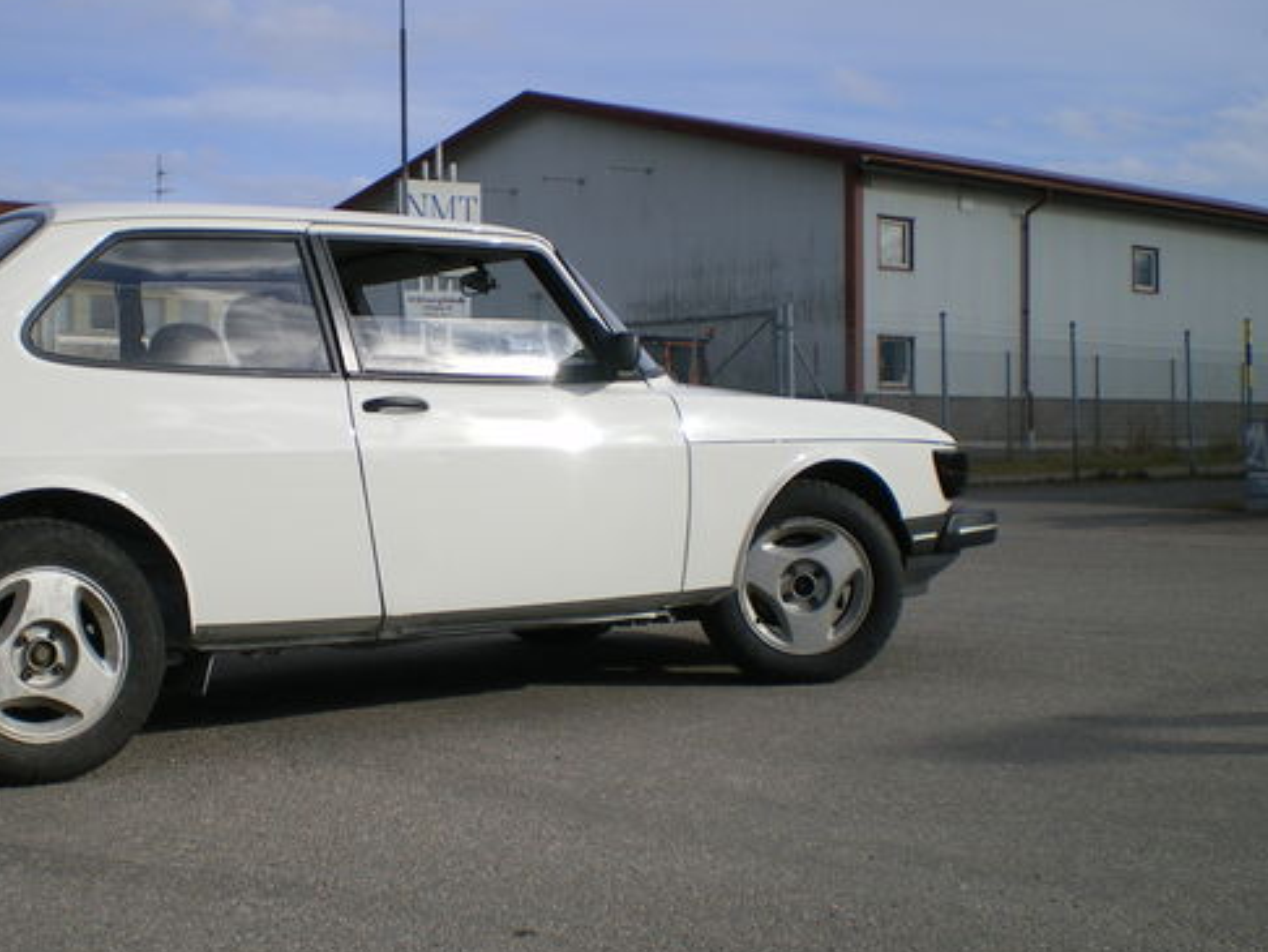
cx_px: 438
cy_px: 509
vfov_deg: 29.1
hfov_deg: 37.8
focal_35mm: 50
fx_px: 1832
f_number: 4.6
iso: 64
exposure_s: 1/500
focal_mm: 6.3
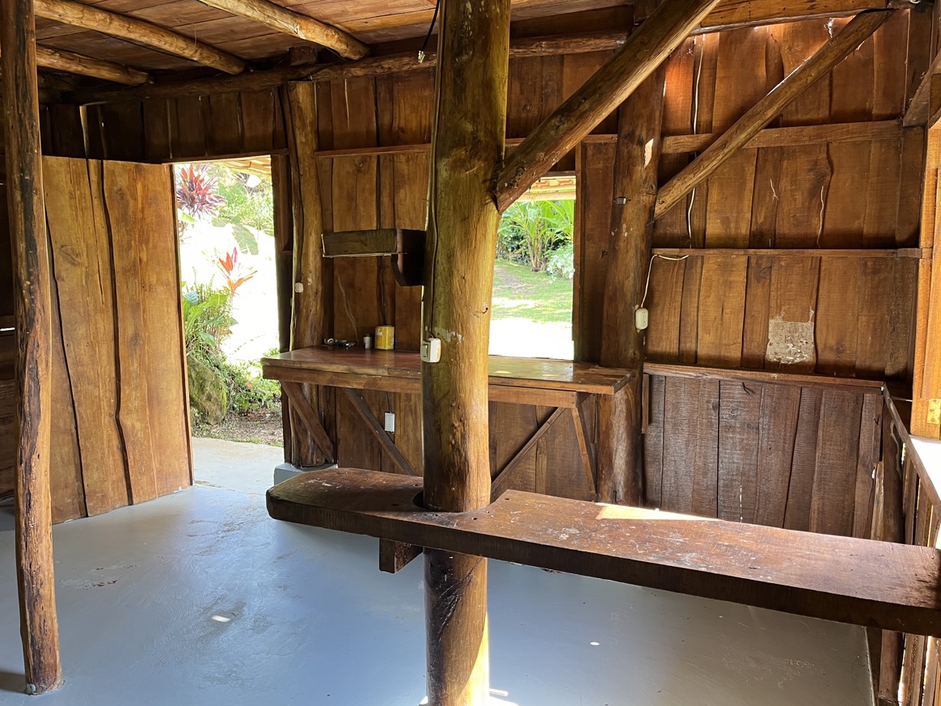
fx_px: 734
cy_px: 362
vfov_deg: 51.3
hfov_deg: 65.3
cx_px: 457
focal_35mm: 27
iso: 125
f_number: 1.6
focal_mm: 5.1
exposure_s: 1/99
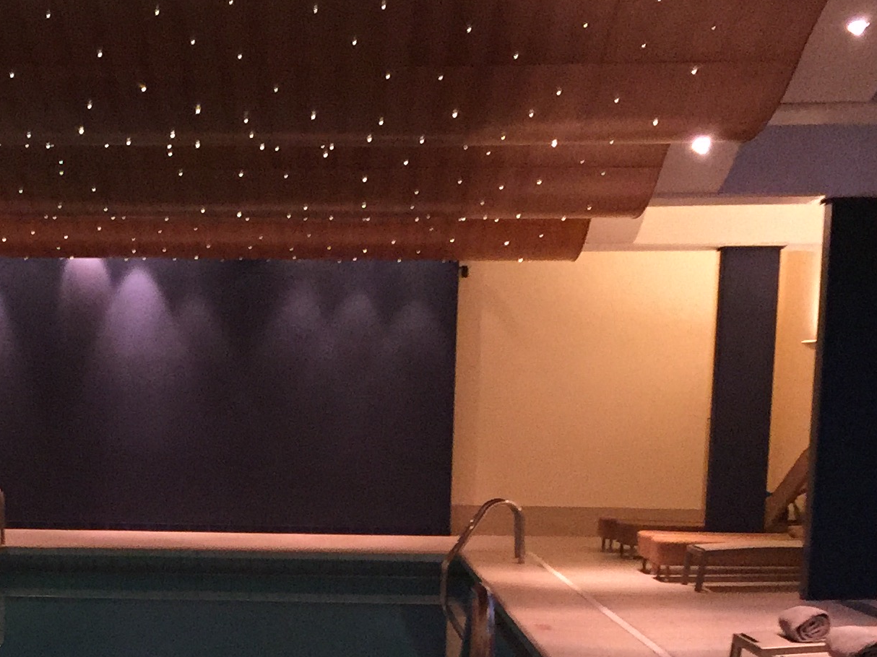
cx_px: 195
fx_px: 1976
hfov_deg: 24.7
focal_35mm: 78
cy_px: 720
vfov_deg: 18.2
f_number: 2.2
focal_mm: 4.15
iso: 250
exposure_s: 1/25
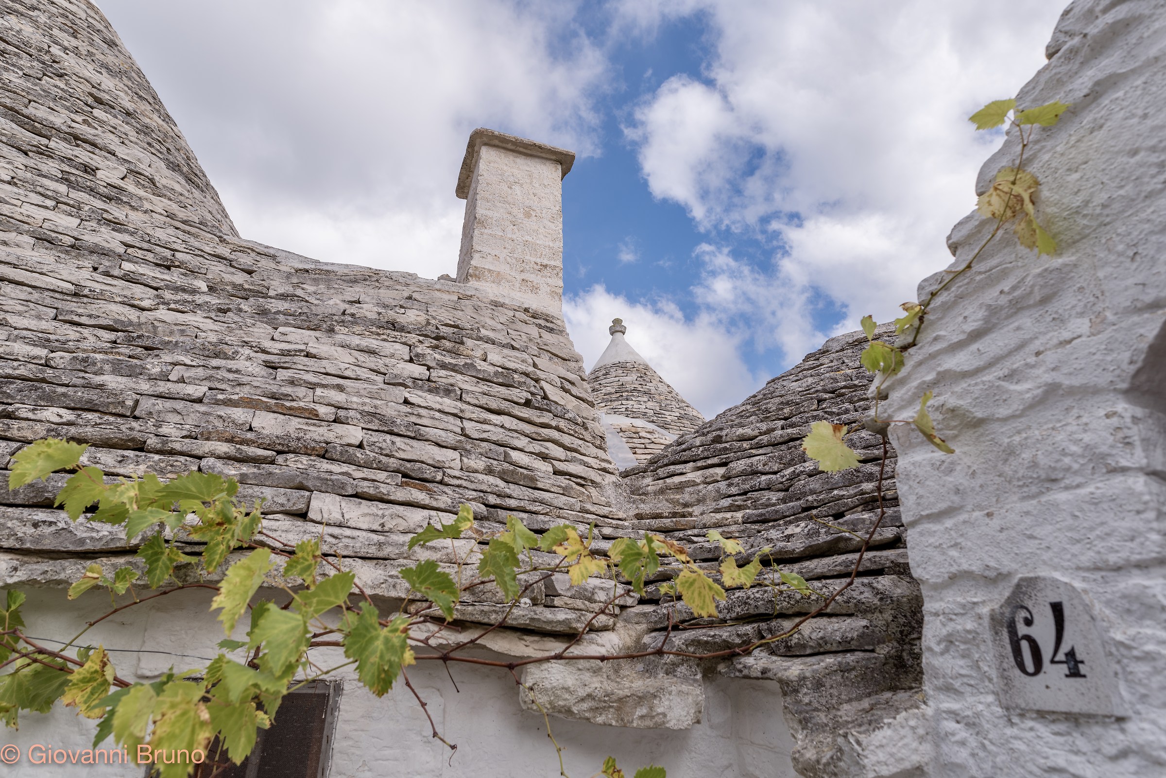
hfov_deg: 84.0
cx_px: 583
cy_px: 389
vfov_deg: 62.0
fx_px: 648
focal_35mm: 20
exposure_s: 1/200
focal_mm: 20
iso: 50
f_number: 7.1
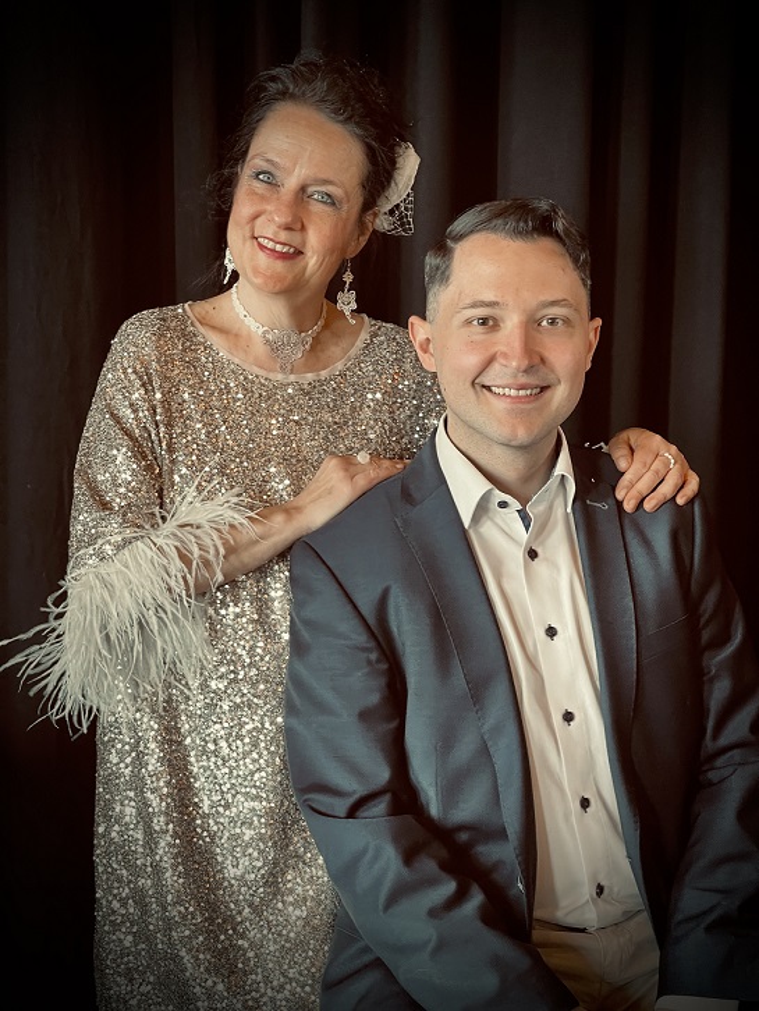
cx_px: 380
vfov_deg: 30.3
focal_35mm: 64
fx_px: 1870
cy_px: 506
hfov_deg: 22.9
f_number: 2.2
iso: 250
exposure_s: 1/50
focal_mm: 7.5
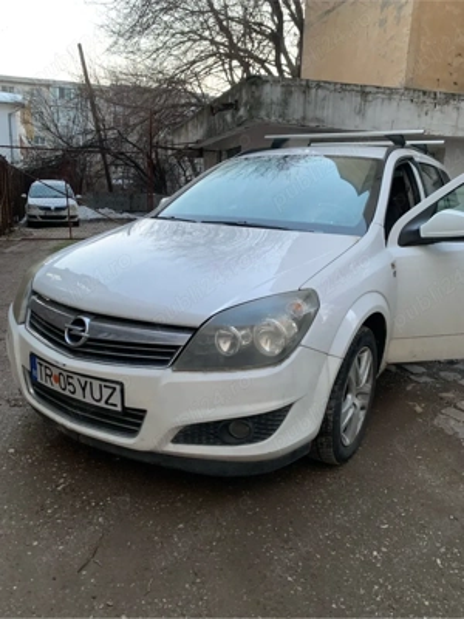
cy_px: 310
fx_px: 465
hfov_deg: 53.1
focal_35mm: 26
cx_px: 232
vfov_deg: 67.3
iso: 160
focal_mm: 4.25
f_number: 1.8
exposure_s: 1/60
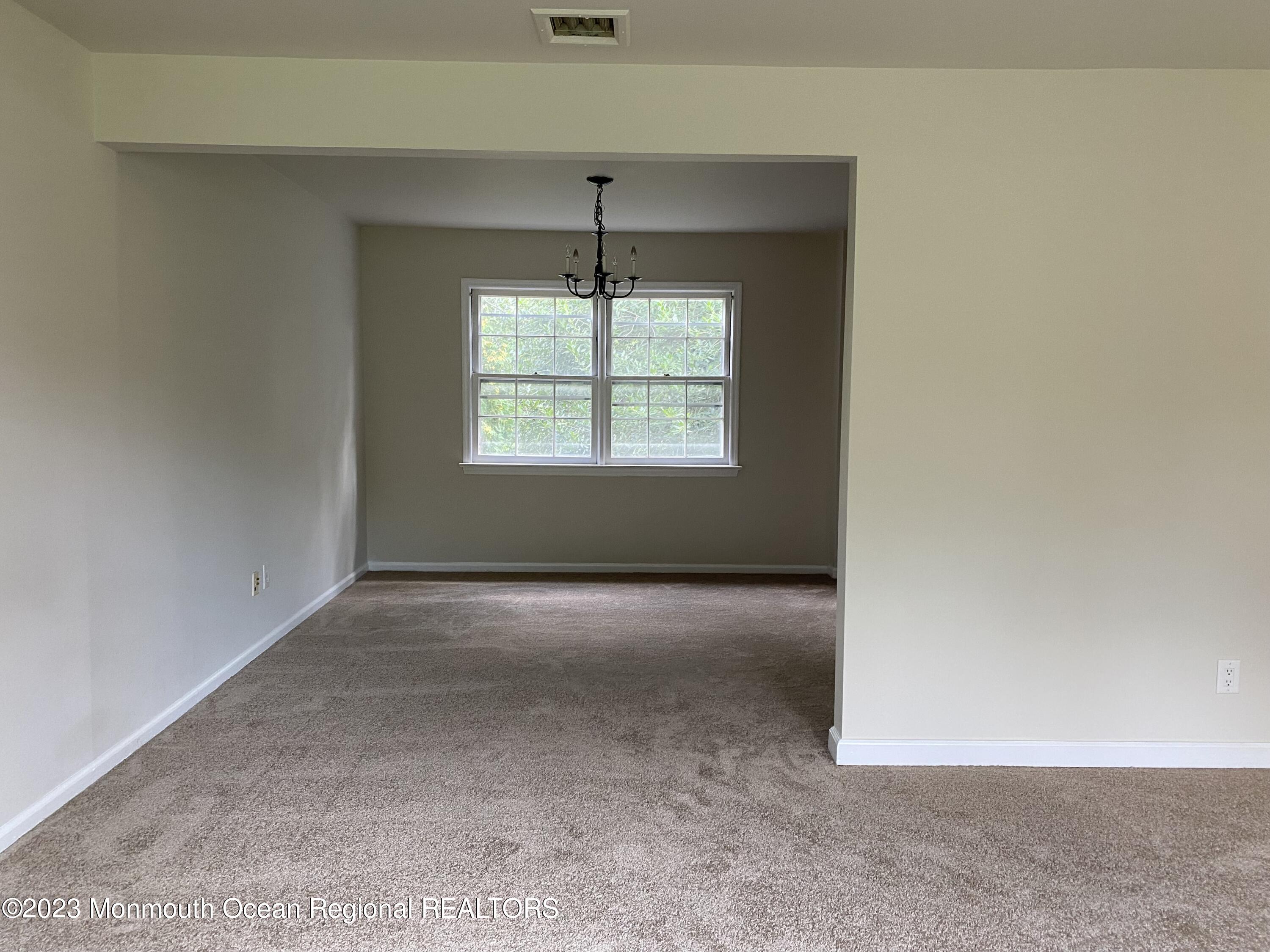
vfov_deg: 53.1
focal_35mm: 26
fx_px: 954
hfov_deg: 67.3
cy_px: 476
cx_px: 635
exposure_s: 1/60
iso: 125
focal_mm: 4.25
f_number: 1.8
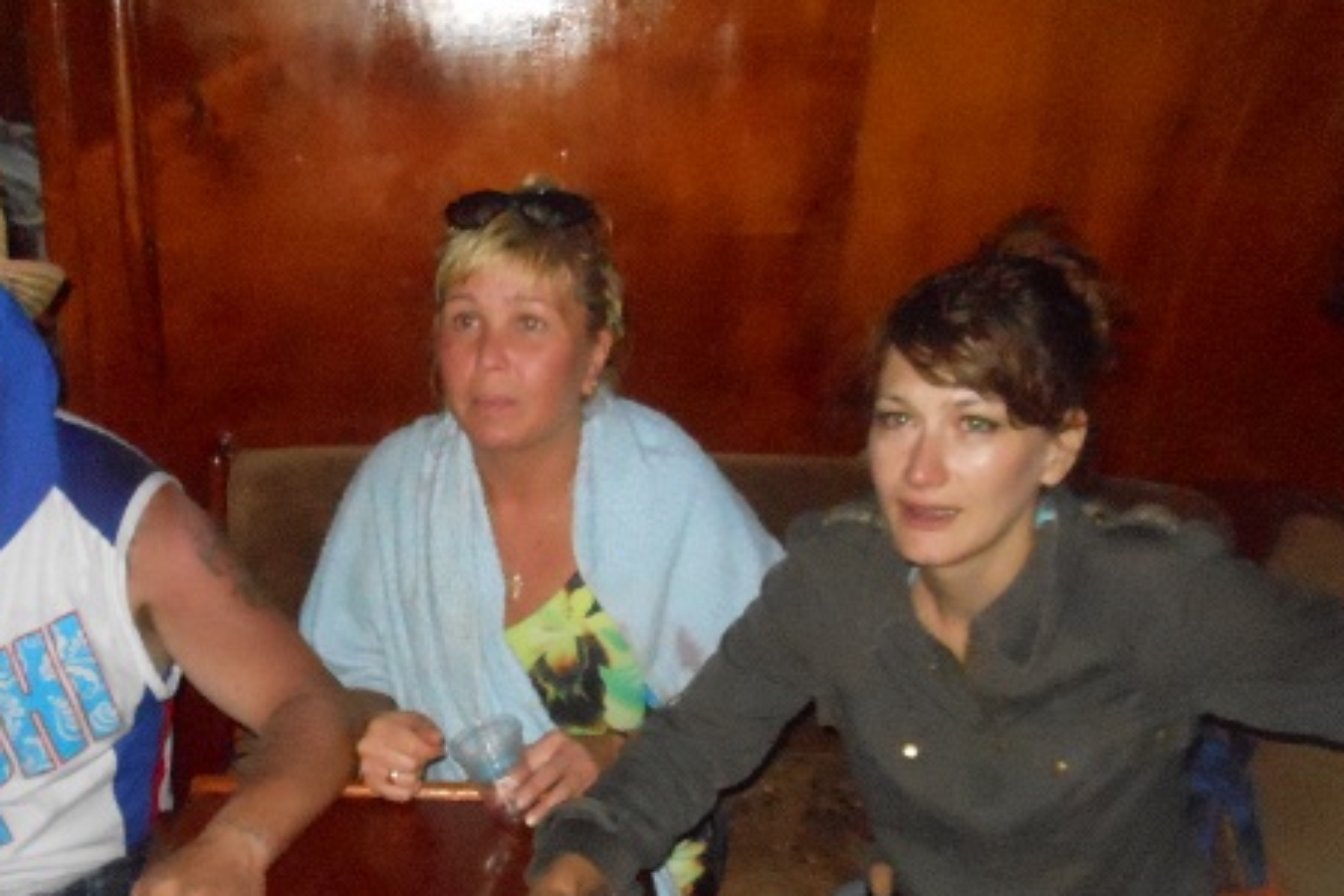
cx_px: 481
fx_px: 1381
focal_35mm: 37
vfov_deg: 35.3
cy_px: 645
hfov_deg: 51.2
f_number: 10.2
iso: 1250
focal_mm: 4.5
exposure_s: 1/25
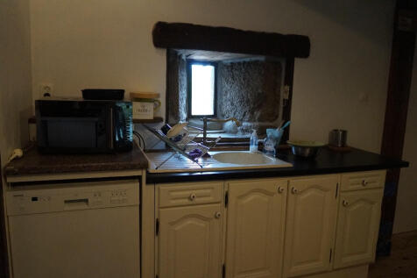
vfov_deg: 47.9
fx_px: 313
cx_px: 208
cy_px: 139
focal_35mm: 27
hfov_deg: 67.4
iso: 3200
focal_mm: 18
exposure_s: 1/160
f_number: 3.5
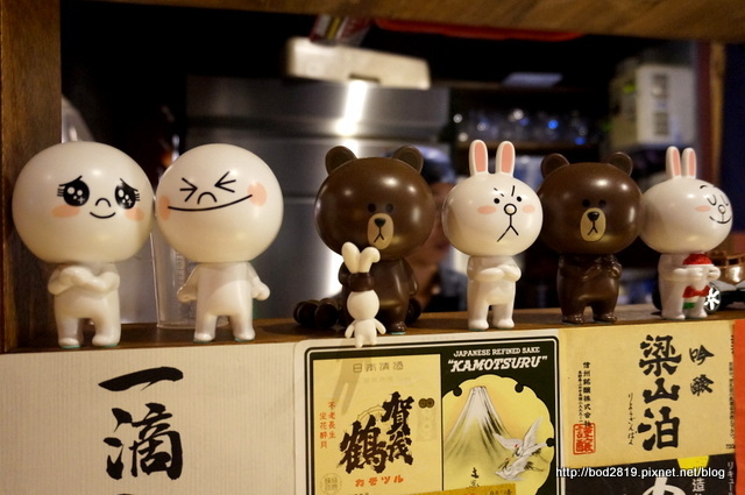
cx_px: 372
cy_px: 248
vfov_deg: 41.6
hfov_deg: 59.6
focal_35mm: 32
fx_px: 651
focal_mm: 21
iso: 3200
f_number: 4
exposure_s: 1/30
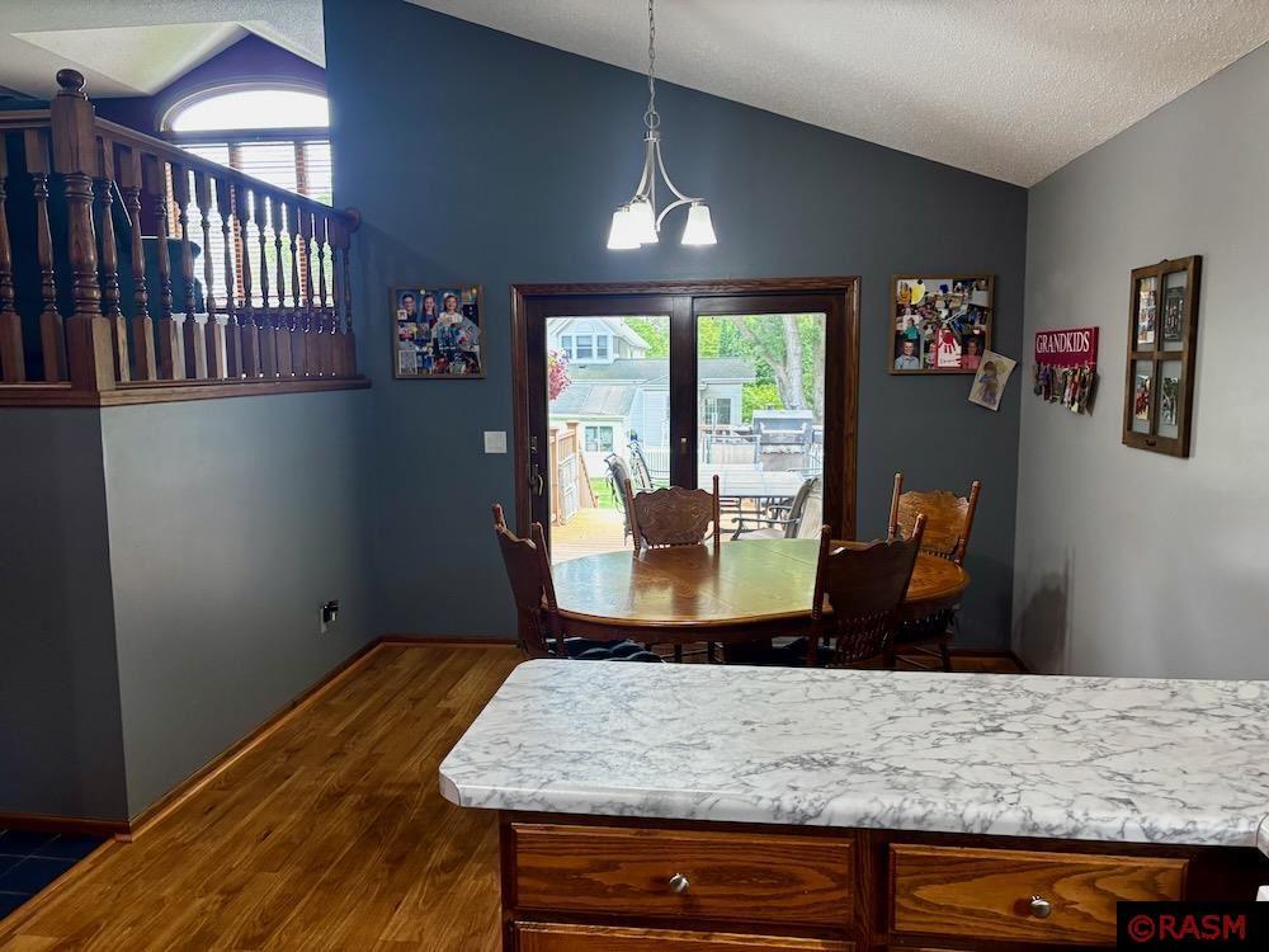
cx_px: 634
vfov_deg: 53.1
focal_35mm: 26
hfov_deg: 67.3
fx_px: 953
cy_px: 476
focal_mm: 5.96
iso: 160
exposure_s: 1/60
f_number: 1.6
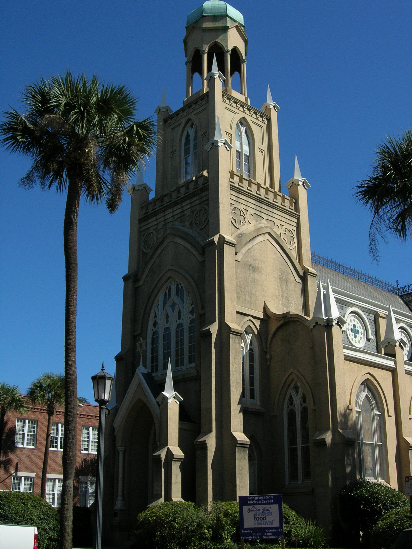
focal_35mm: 41
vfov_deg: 45.8
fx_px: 651
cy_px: 274
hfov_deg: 35.1
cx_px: 206
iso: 64
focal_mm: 8.5
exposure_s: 1/784
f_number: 4.9
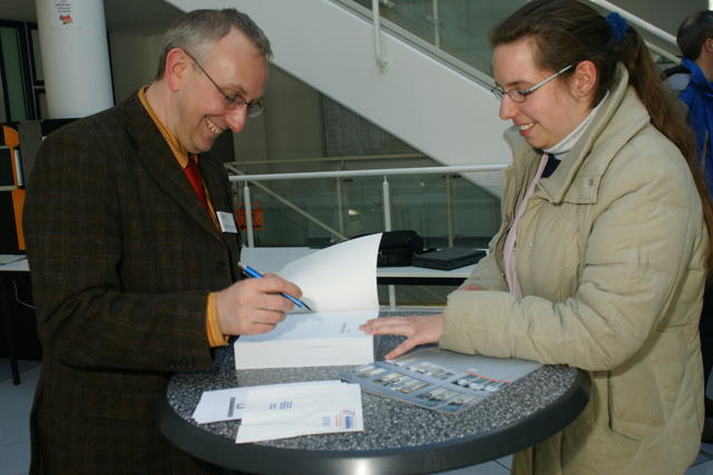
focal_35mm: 36
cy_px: 238
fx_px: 713
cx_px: 356
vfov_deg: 36.9
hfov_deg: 53.1
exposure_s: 1/60
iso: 500
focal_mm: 24
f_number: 5.6
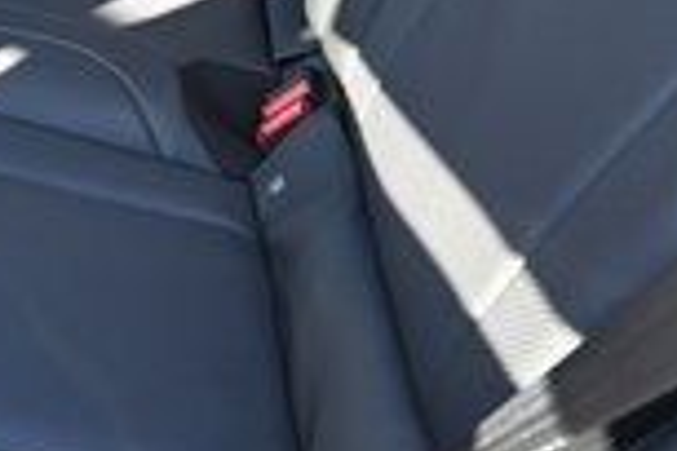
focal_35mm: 67
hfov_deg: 27.6
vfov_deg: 19.3
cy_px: -75
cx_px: -62
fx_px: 1260
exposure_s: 1/30
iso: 640
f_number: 7.1
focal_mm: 16
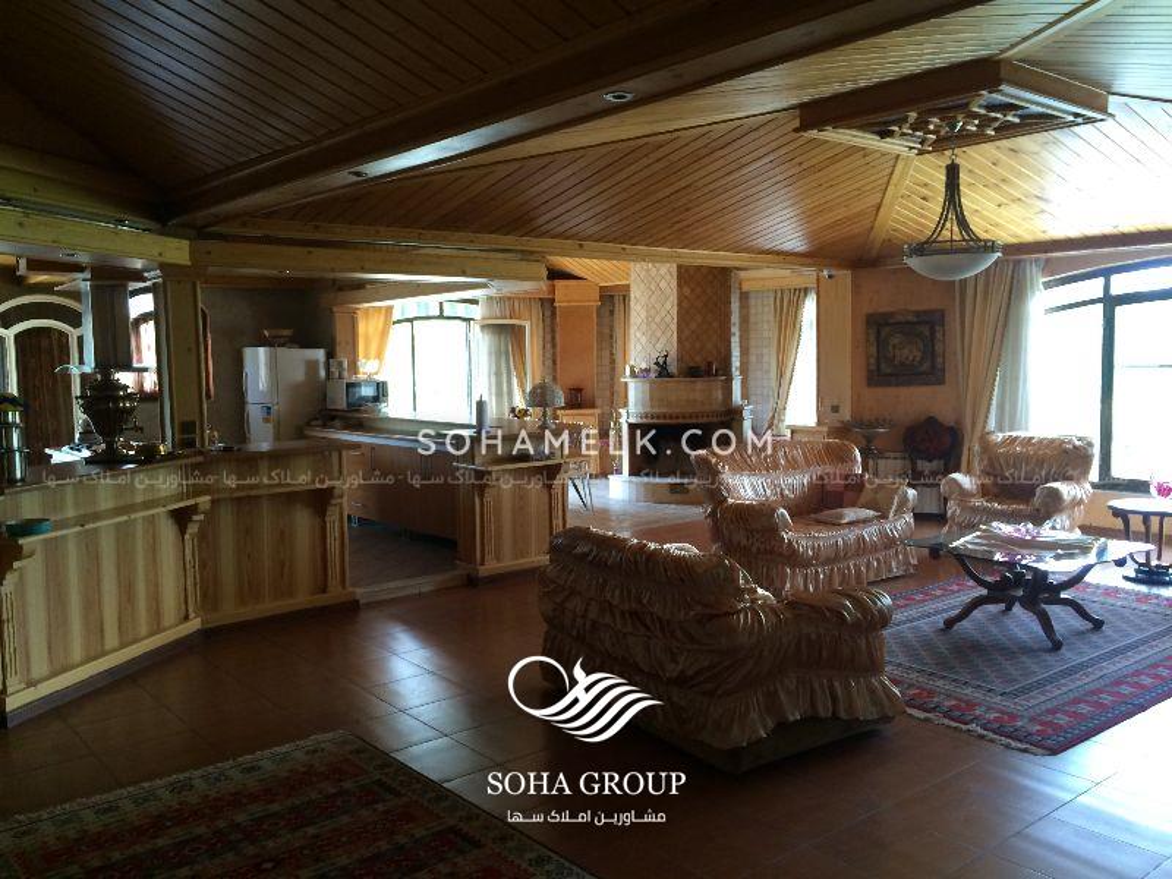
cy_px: 440
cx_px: 586
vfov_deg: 48.2
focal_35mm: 29
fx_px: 982
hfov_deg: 61.7
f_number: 2.2
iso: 80
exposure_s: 1/33
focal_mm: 4.15
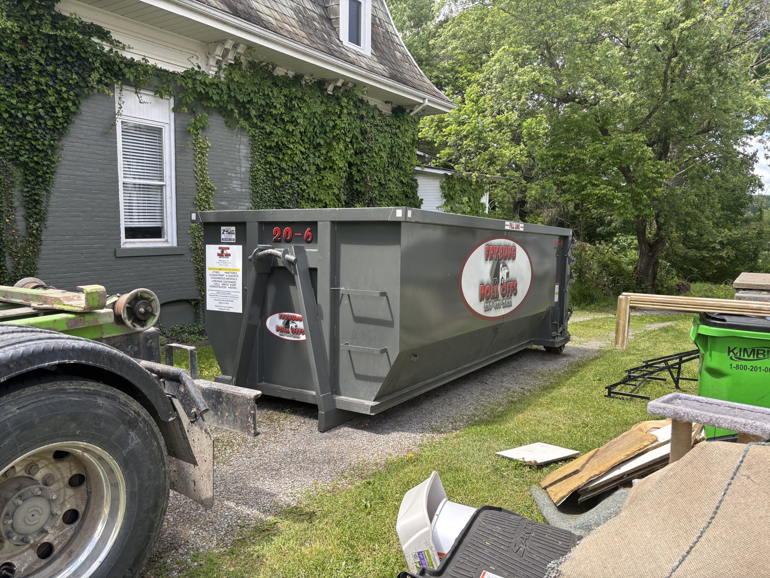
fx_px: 578
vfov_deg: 53.1
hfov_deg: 67.3
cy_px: 289
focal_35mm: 26
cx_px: 385
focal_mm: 5.96
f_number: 1.6
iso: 50
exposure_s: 1/591
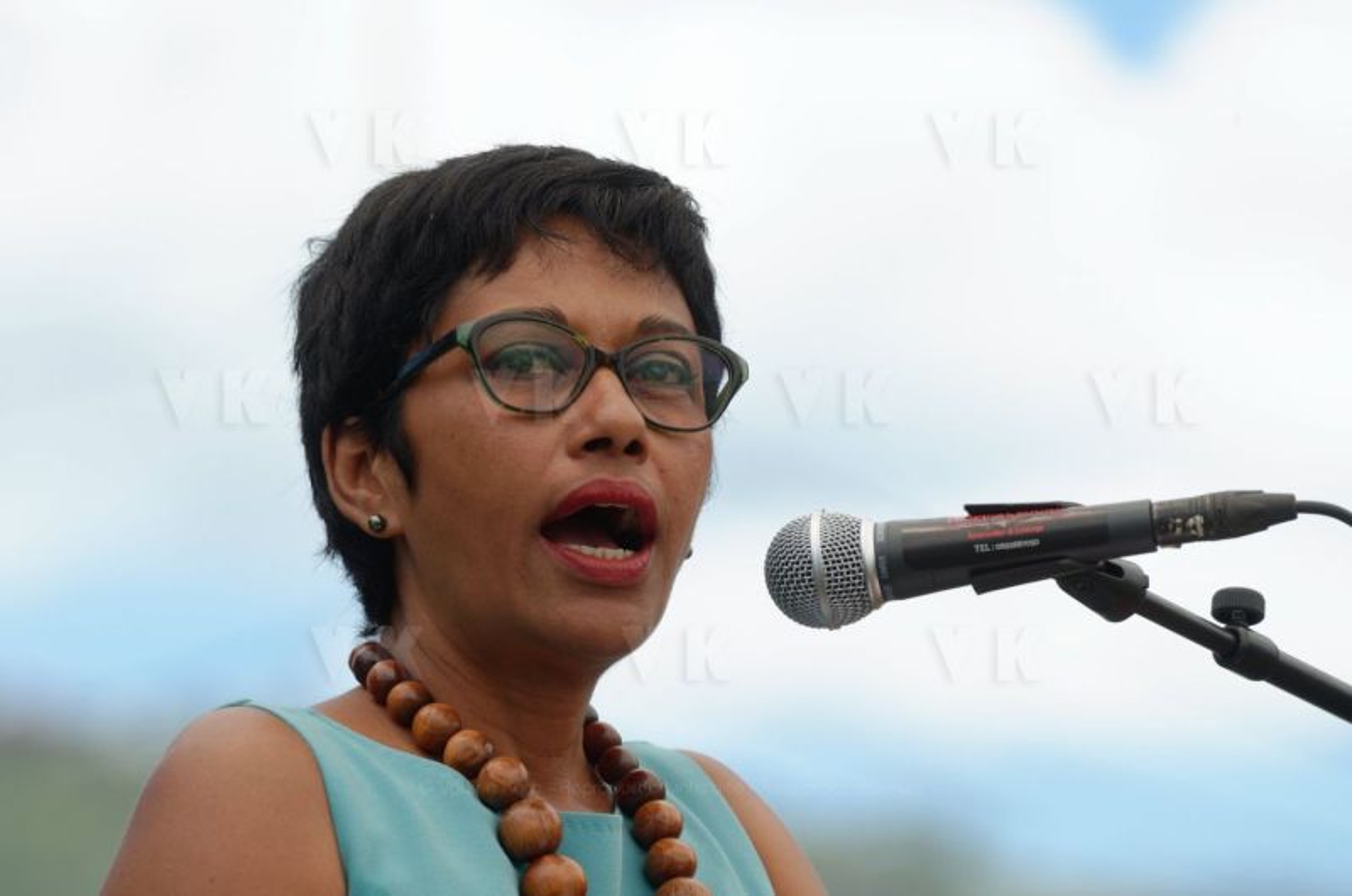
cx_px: 676
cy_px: 448
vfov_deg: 4.6
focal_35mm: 300
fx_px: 11244
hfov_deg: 6.9
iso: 100
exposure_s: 1/500
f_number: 4.5
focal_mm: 200
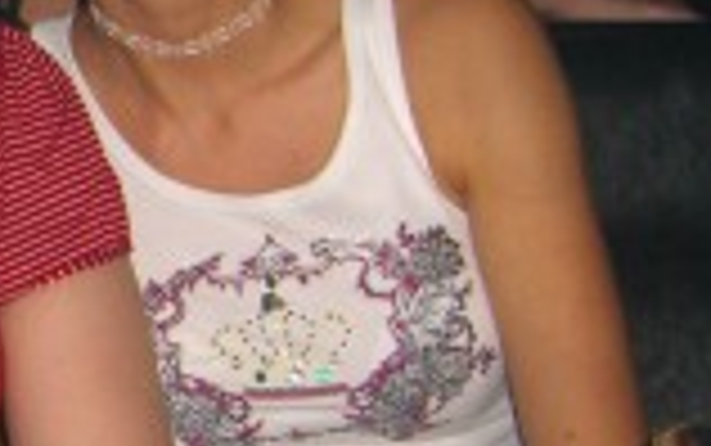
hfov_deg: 12.7
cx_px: -450
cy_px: 252
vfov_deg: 8.6
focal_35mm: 153
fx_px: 2967
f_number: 2.8
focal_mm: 7.9
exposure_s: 1/60
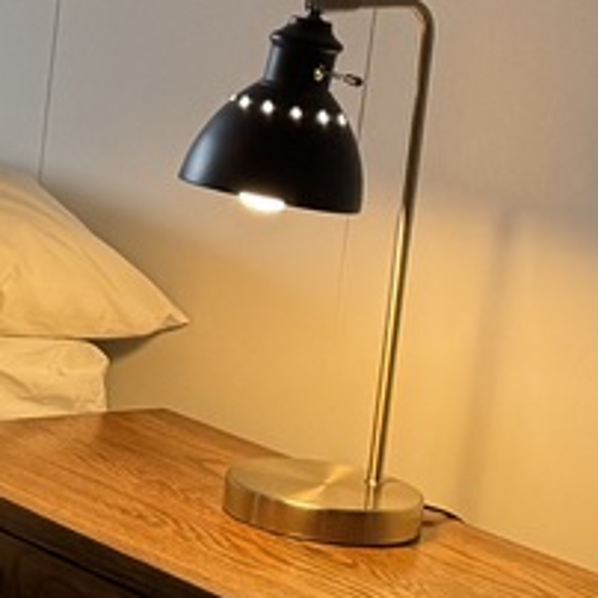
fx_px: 2951
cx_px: -1184
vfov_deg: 11.6
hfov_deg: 9.3
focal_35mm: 151
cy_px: 181
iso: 200
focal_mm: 6.76
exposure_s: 1/120
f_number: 1.78
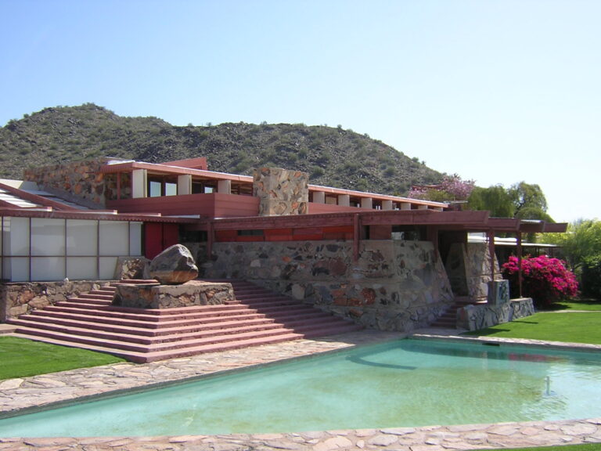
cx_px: 300
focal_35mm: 36
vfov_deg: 39.7
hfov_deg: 51.4
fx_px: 625
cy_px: 226
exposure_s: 1/264
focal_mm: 4.7
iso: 100
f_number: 5.2
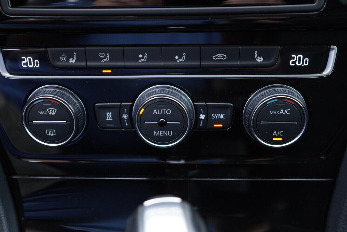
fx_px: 347
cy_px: 116
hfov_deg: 53.1
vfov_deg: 36.9
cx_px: 174
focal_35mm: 36
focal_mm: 24
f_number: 2.8
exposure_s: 1/40
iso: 500
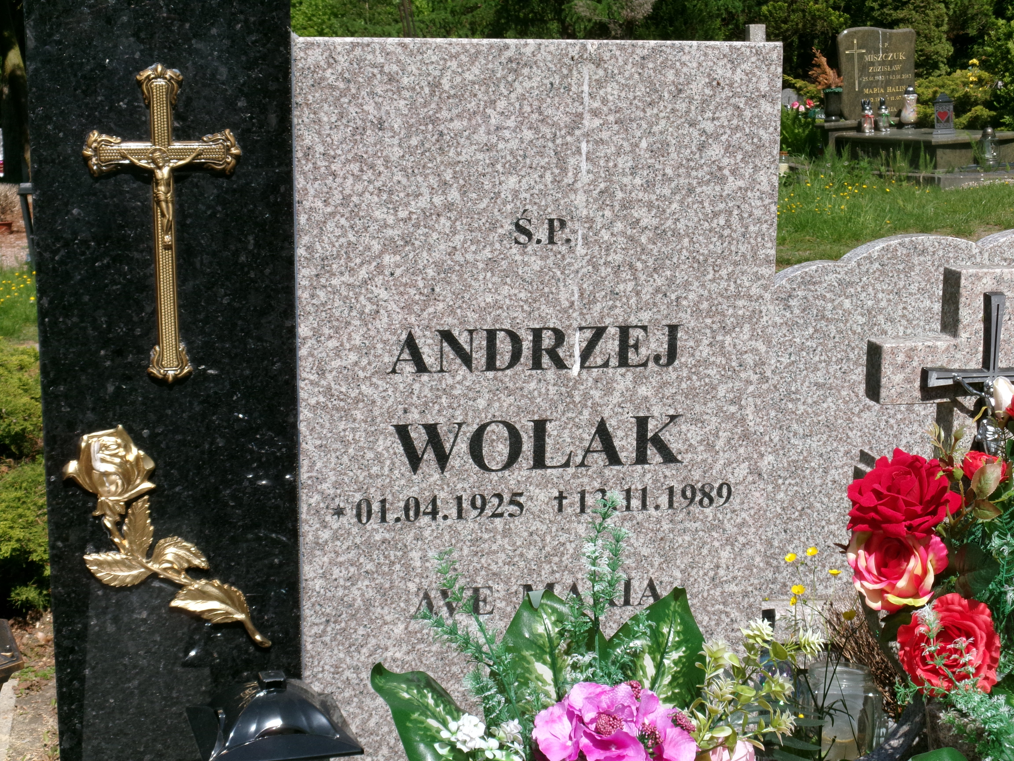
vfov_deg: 22.9
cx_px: 507
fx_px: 1875
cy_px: 380
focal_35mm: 64
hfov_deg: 30.3
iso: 100
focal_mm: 11.5
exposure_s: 1/125
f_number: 13.7
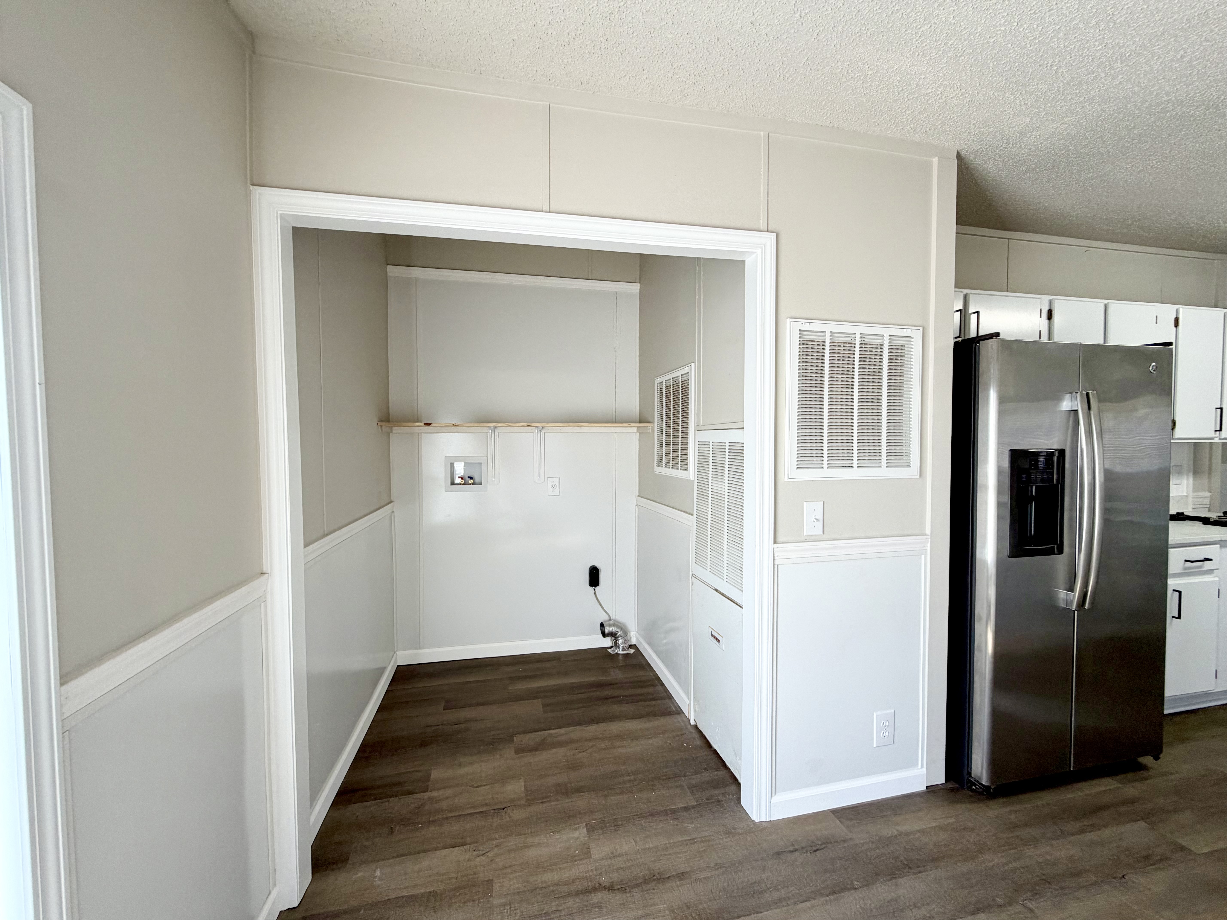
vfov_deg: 85.7
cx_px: 614
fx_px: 496
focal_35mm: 14
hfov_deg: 102.1
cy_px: 460
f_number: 2.2
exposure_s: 1/121
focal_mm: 2.22
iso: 100
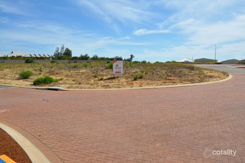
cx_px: 122
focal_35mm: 27
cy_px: 82
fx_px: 184
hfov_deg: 67.4
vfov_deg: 47.9
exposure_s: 1/400
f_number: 10
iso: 200
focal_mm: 18
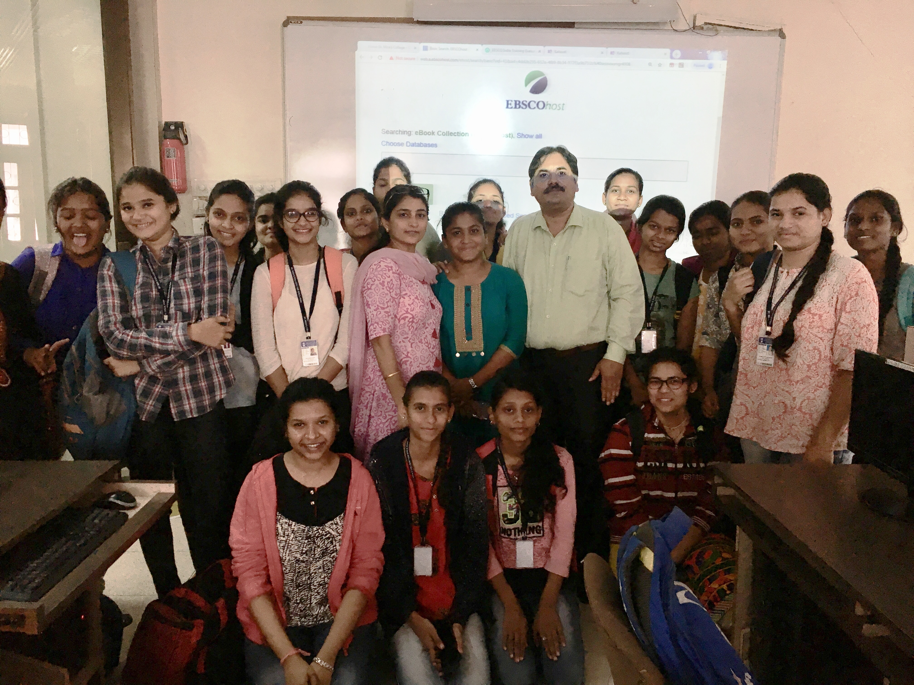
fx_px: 766
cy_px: 342
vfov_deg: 48.2
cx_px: 457
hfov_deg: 61.7
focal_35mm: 29
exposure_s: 1/33
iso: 32
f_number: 2.2
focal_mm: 4.15
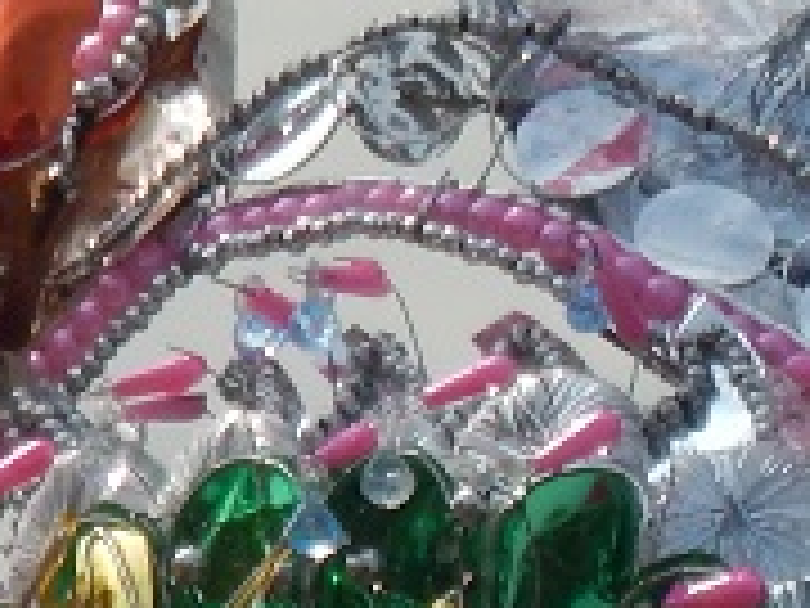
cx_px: -230
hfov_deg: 0.5
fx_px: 89808
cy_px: 1153
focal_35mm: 3838
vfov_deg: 0.4
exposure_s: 1/640
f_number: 5.8
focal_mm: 120
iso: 125
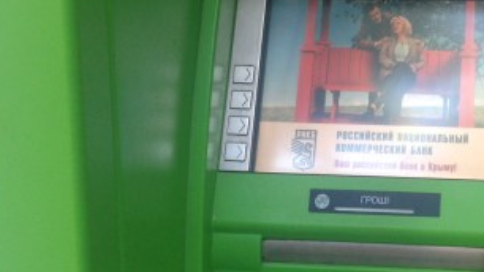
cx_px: 408
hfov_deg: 28.9
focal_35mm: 71
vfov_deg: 16.9
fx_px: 911
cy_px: 80
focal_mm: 4.12
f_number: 2.4
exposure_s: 1/20
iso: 50
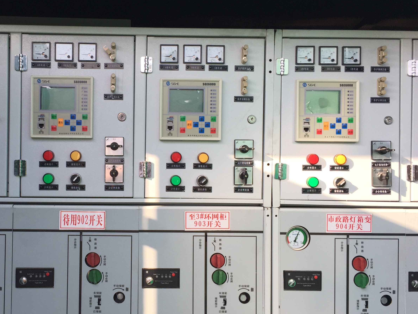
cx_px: 132
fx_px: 483
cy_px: 155
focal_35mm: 40
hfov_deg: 45.9
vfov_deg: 36.0
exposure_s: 1/412
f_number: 2.2
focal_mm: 4.15
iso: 32
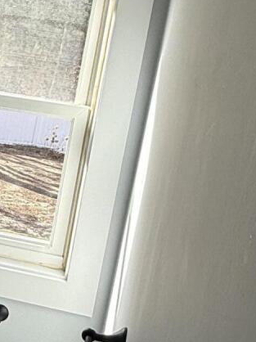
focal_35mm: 67
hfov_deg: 20.6
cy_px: 194
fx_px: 661
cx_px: -43
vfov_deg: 29.0
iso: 50
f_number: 2.2
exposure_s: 1/184
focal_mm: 2.22
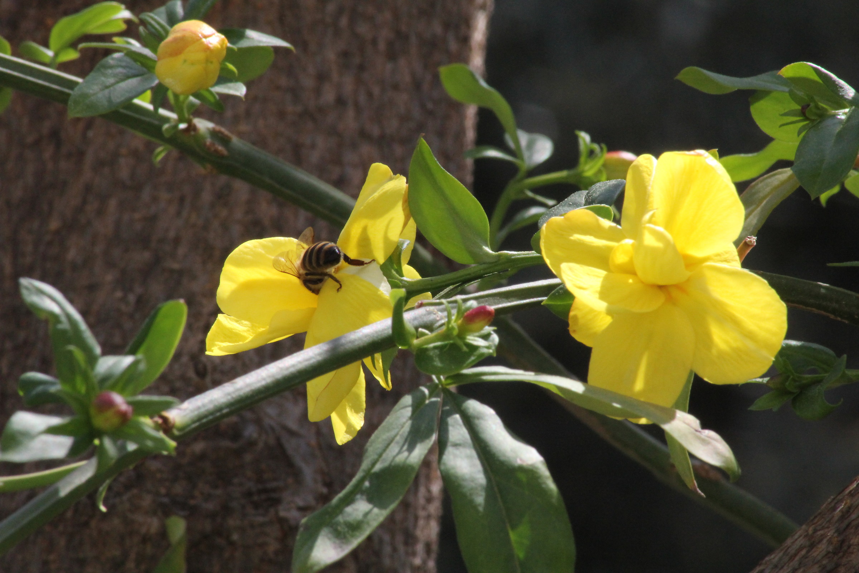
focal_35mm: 320
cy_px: 286
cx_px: 430
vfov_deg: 4.3
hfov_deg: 6.4
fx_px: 7635
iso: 2000
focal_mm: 200
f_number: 27
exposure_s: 1/250
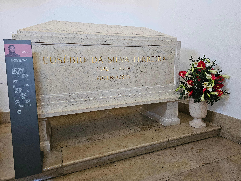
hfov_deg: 73.9
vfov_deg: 58.9
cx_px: 120
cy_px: 90
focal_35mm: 23
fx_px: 160
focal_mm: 6.3
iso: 640
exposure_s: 1/60
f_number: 1.7
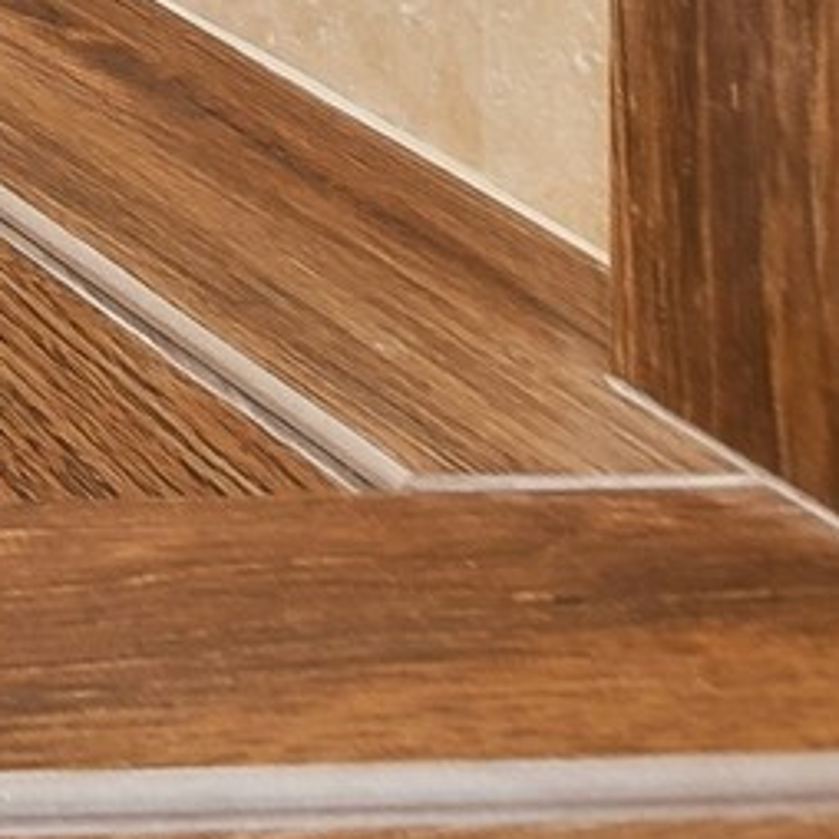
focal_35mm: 109
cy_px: -1533
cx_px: -2269
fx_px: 2989
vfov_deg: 11.3
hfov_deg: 8.9
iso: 200
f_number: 6.3
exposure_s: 1/5
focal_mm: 10
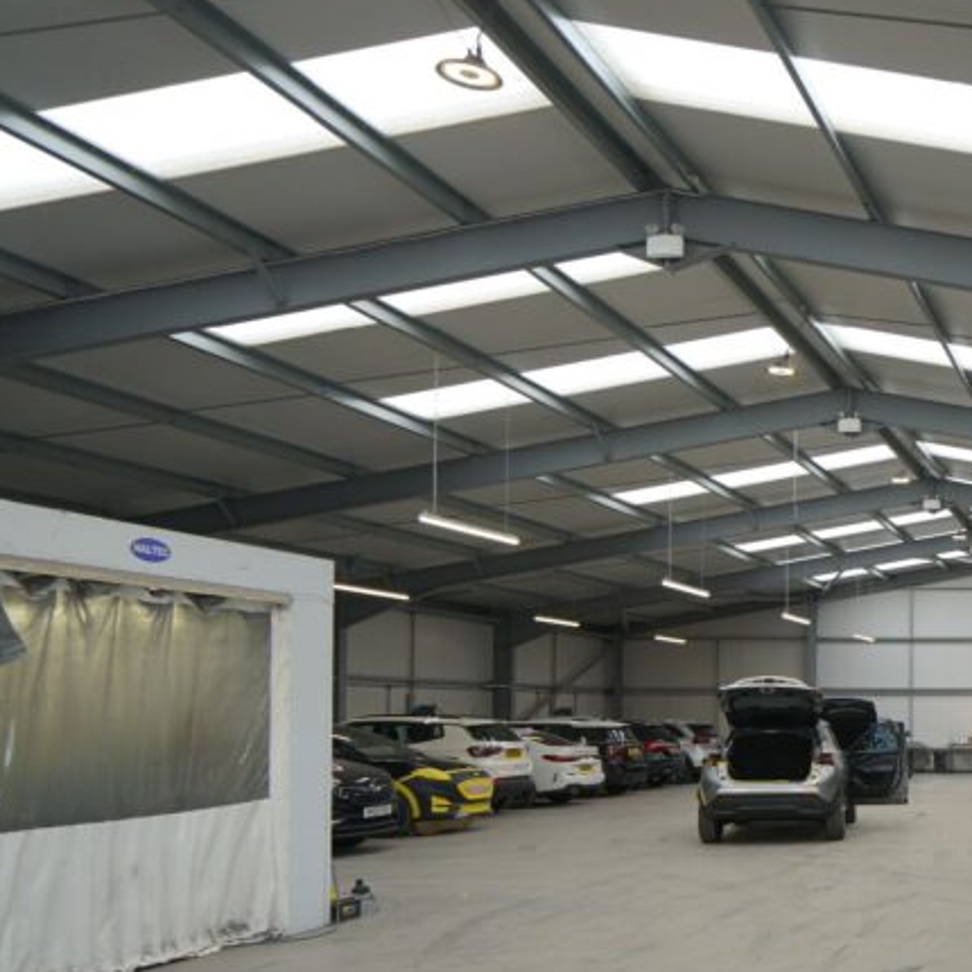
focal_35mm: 38
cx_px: 1132
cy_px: 695
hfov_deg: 35.6
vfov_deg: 42.9
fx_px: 1207
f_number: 4
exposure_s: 1/160
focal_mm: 16
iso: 250
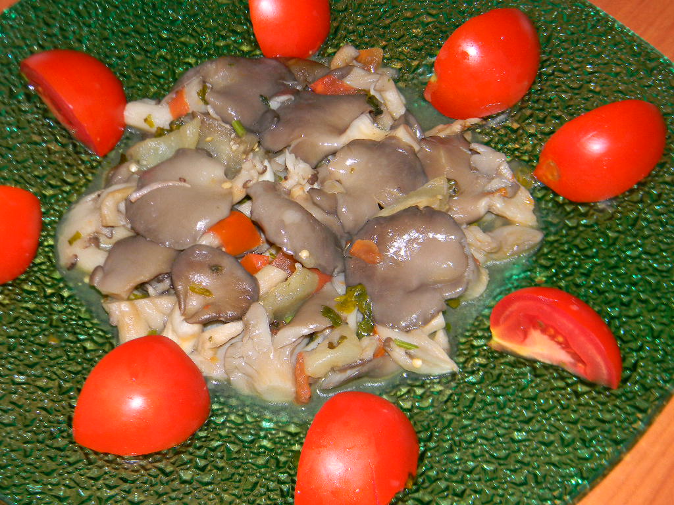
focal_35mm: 83
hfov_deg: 23.6
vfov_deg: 17.8
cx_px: 337
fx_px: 1616
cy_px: 252
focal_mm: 15.1
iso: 200
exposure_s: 1/30
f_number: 4.5
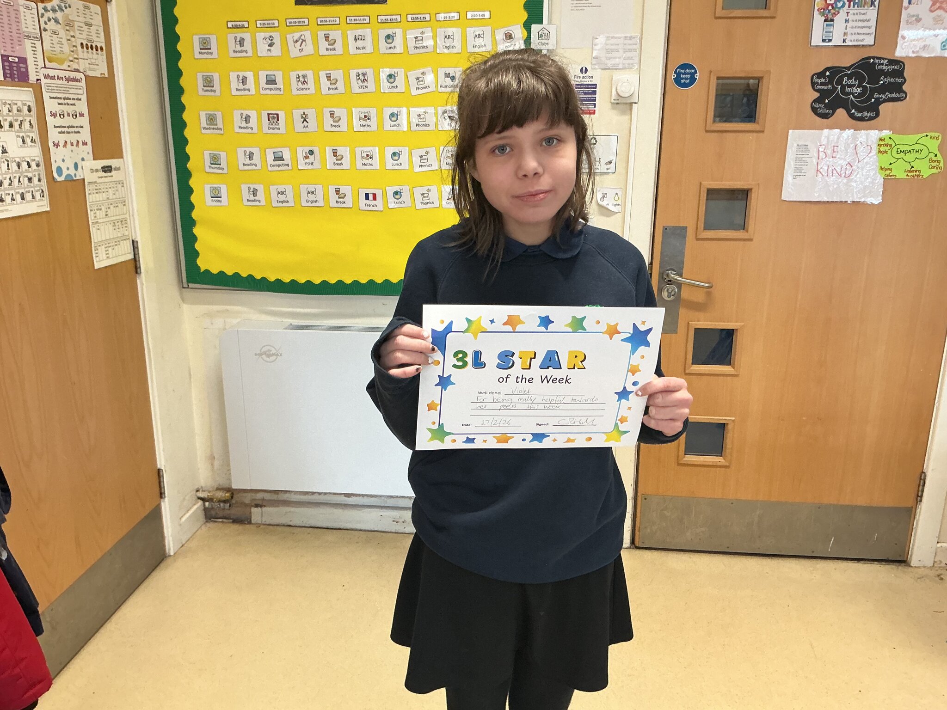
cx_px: 474
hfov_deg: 61.7
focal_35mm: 29
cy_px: 355
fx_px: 793
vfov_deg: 48.2
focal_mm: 3
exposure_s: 1/60
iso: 125
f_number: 1.8
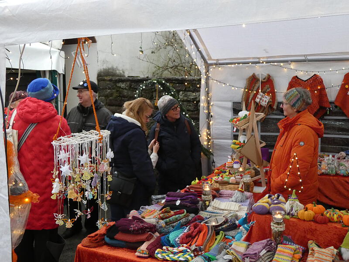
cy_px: 131
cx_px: 174
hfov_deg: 56.8
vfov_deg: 44.2
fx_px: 323
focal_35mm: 32
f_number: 3.4
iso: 500
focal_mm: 5.8
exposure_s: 1/80
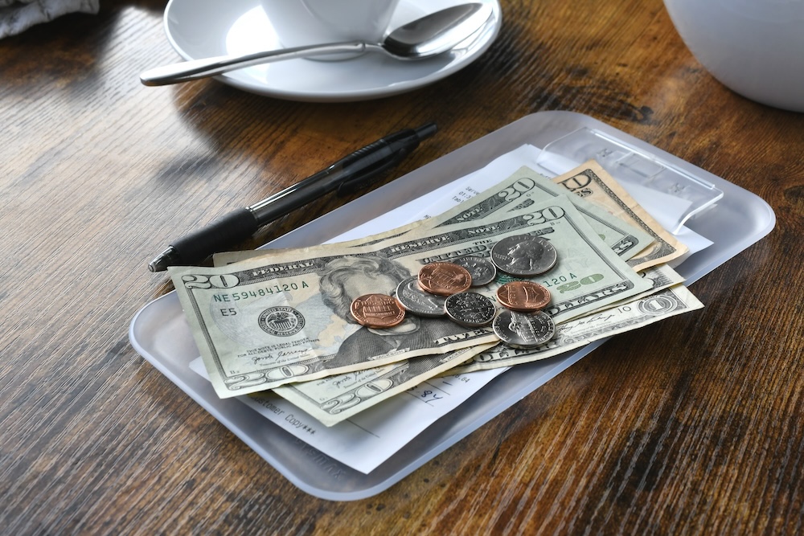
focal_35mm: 60
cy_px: 268
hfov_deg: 33.4
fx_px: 1340
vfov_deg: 22.6
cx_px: 402
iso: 250
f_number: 11
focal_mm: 40
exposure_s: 1/80
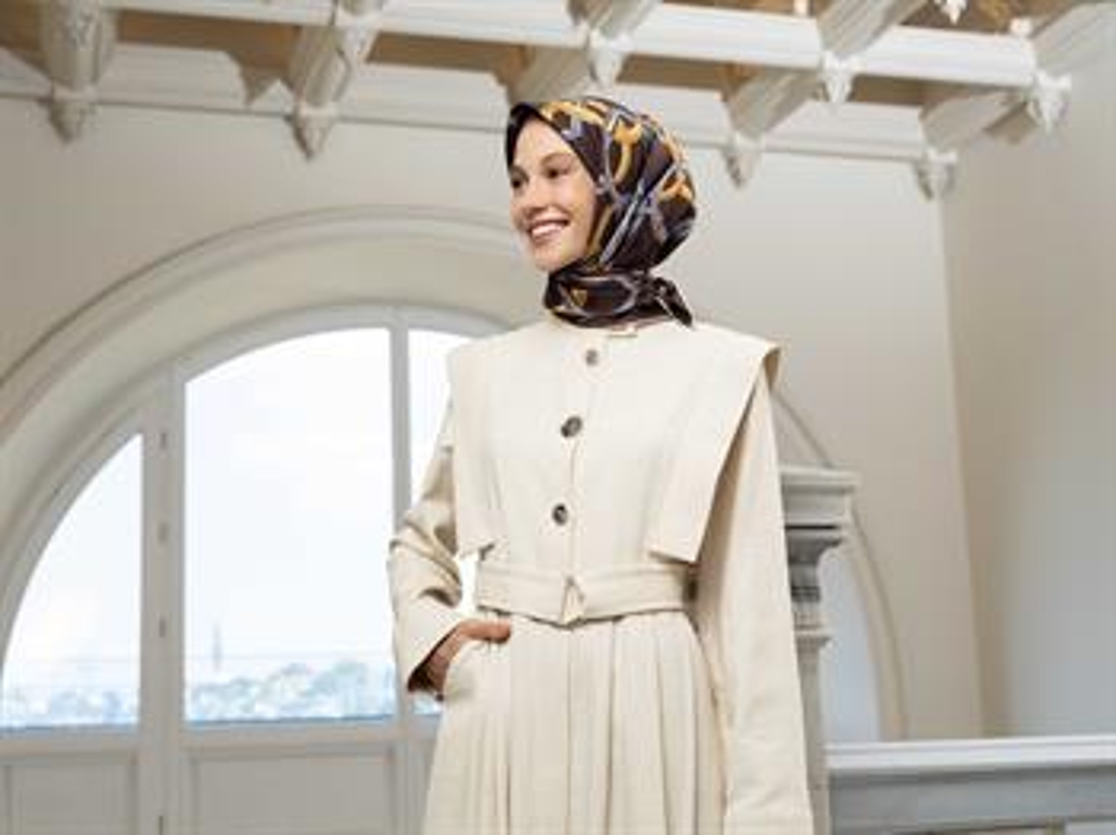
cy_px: 418
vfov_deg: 27.5
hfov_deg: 36.2
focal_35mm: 53
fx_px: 1708
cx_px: 558
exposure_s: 1/100
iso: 250
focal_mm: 67.6
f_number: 7.1
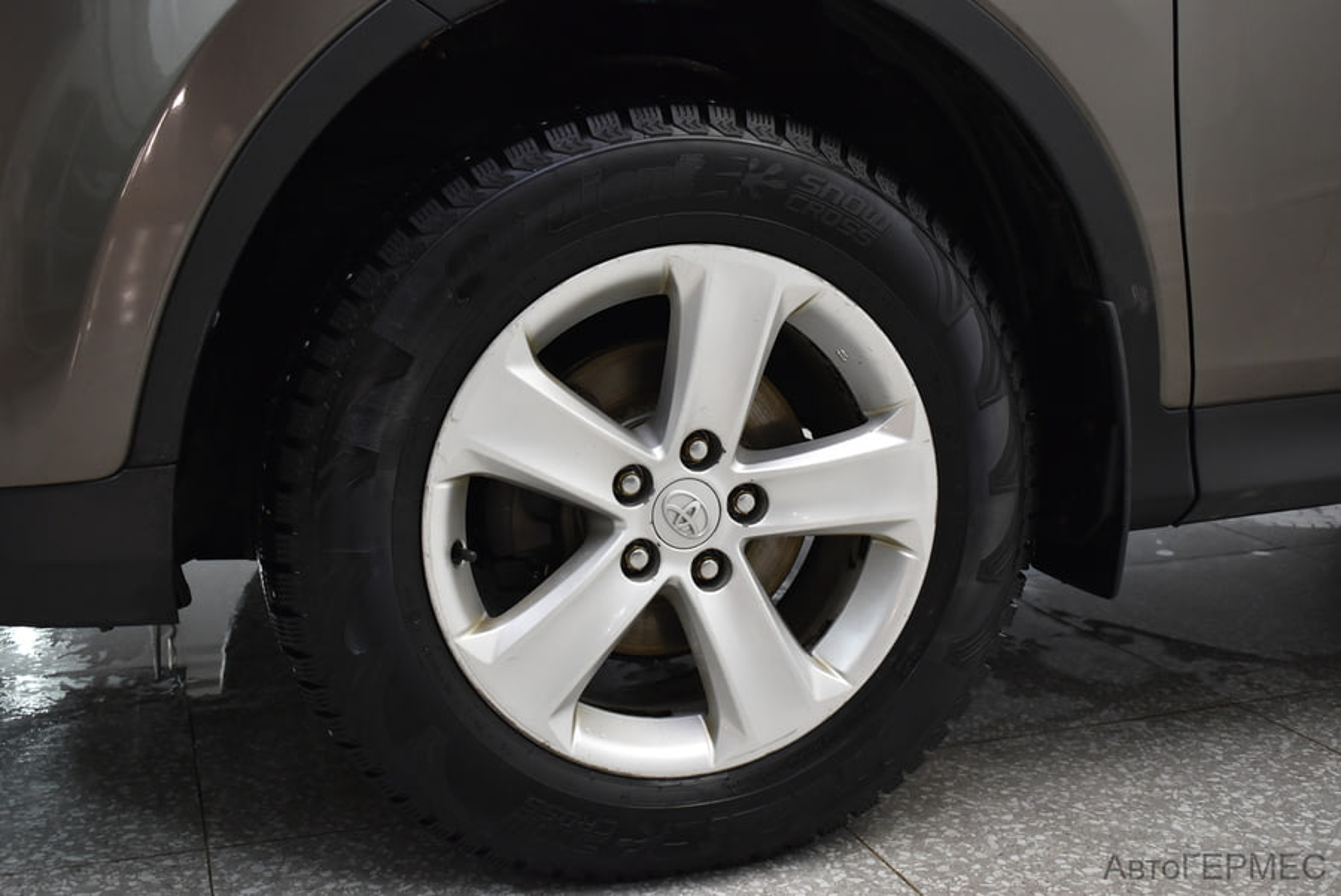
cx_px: 670
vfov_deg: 33.1
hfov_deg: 47.9
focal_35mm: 40
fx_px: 1510
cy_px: 448
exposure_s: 1/50
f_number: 4
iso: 900
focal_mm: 27
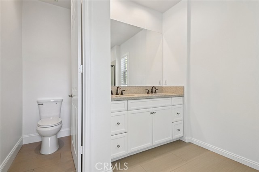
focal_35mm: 17
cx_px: 130
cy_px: 86
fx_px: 122
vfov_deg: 70.3
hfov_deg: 93.3
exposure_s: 1/8
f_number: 8
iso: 250
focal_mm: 17
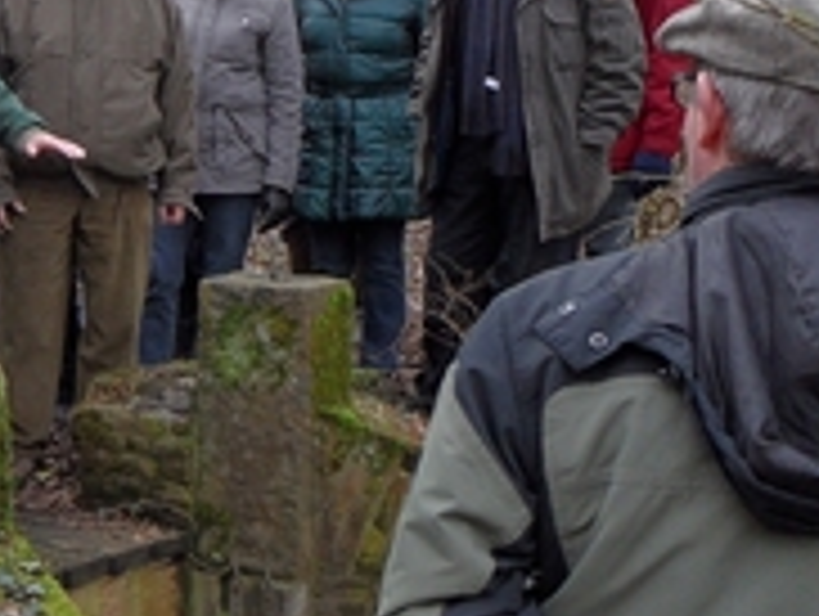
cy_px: 175
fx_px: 1872
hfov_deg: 23.3
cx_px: -68
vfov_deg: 18.6
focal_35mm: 79
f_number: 3.2
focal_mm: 3.9
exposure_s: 1/90
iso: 80
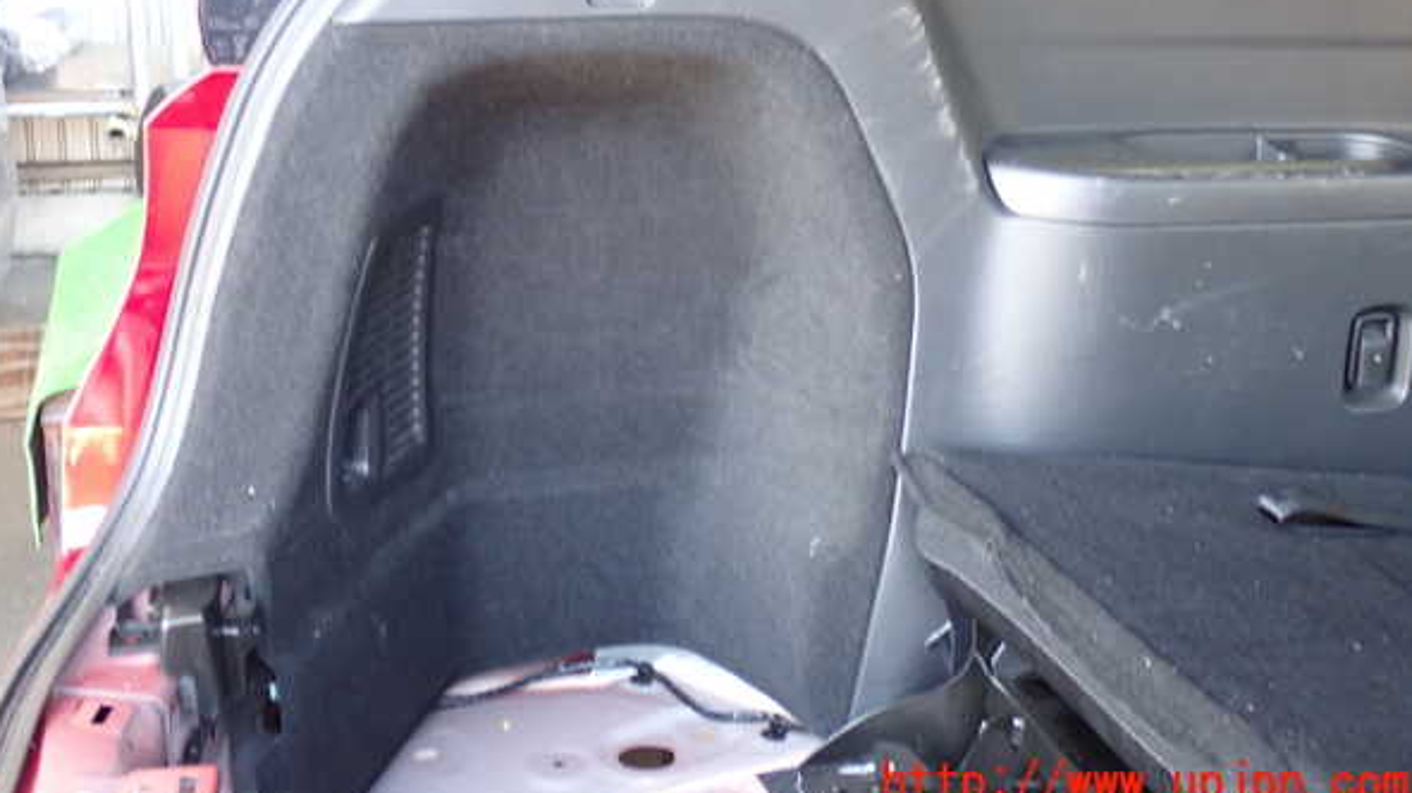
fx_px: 1946
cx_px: 705
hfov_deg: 39.9
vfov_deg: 23.0
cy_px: 277
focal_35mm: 52
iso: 800
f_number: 3.1
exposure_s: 1/40
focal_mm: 8.4
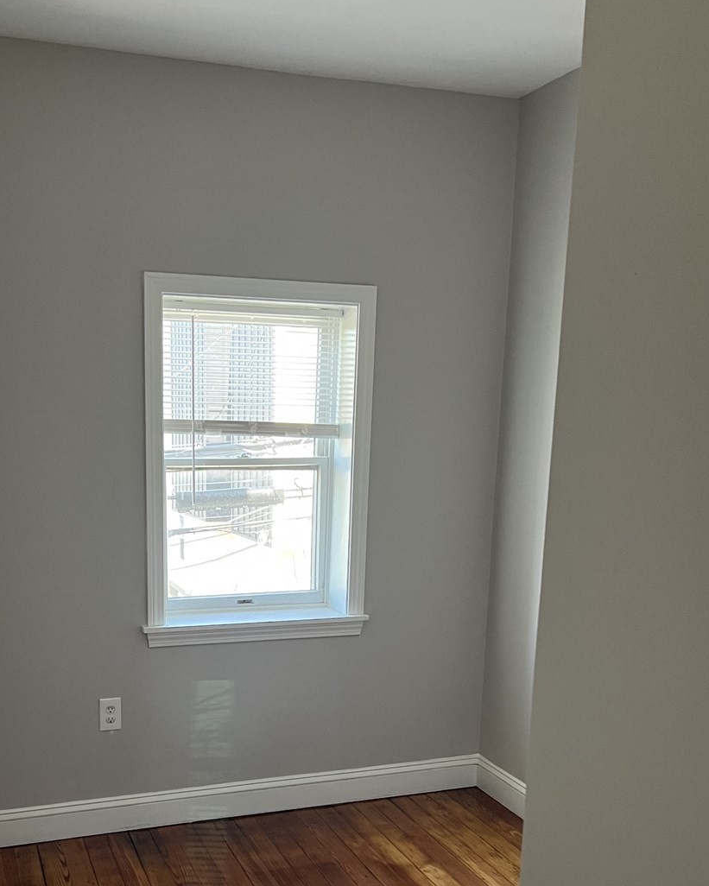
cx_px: 262
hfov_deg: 38.9
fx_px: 997
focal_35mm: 38
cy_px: 611
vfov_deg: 46.9
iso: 125
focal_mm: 5.7
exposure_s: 1/68
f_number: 1.5
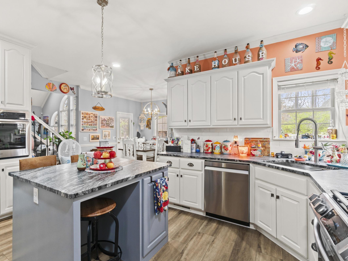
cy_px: 133
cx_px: 160
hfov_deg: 90.8
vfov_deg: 74.7
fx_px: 171
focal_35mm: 17
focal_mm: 10
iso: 250
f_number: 9
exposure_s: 1/1.67
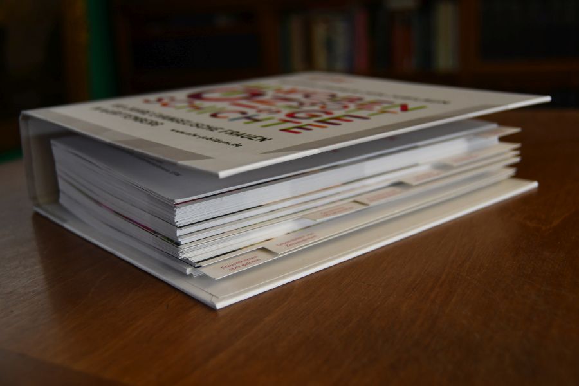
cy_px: 193
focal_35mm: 42
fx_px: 675
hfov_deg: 46.4
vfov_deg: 31.9
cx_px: 290
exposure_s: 1/250
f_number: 4
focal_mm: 28
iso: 720
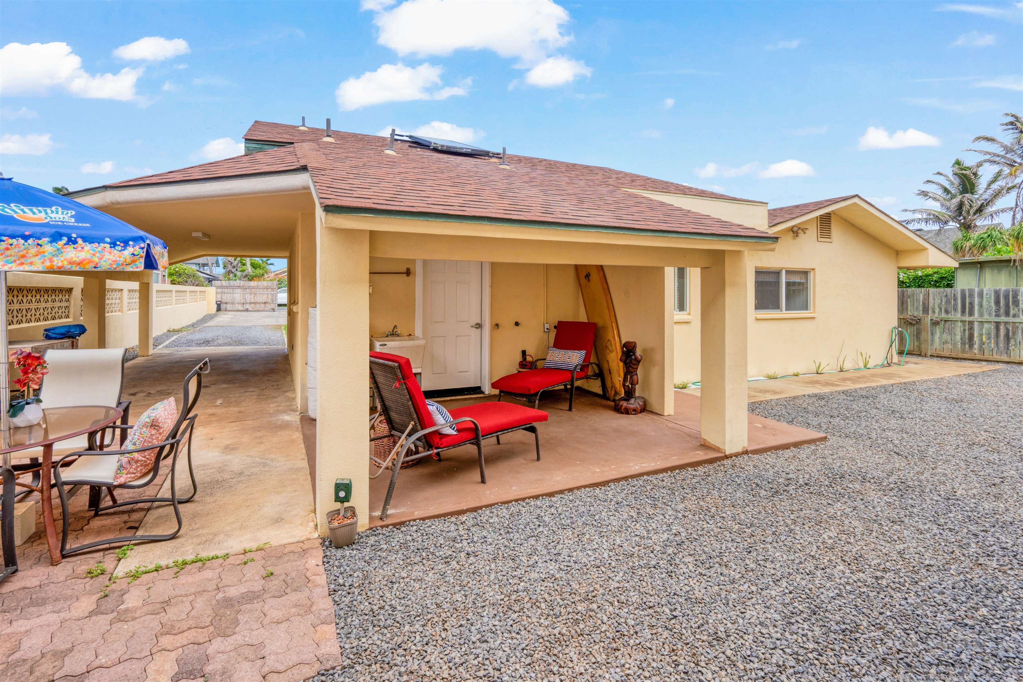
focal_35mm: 16
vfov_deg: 73.7
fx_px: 455
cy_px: 341
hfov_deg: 96.7
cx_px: 512
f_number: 14
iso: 160
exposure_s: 1/50
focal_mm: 16
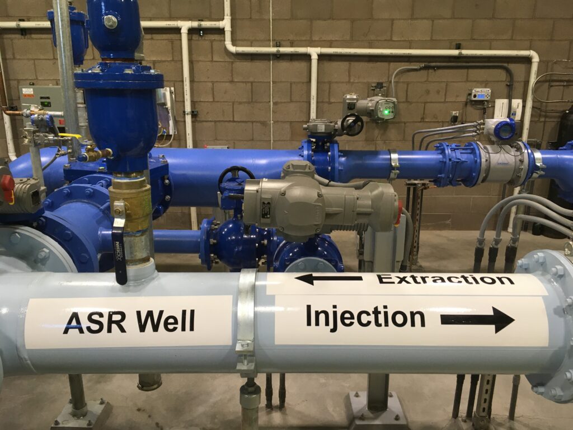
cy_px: 215
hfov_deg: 61.7
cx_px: 286
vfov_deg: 48.2
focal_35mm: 29
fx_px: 480
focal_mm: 4.15
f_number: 2.2
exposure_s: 1/30
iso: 40
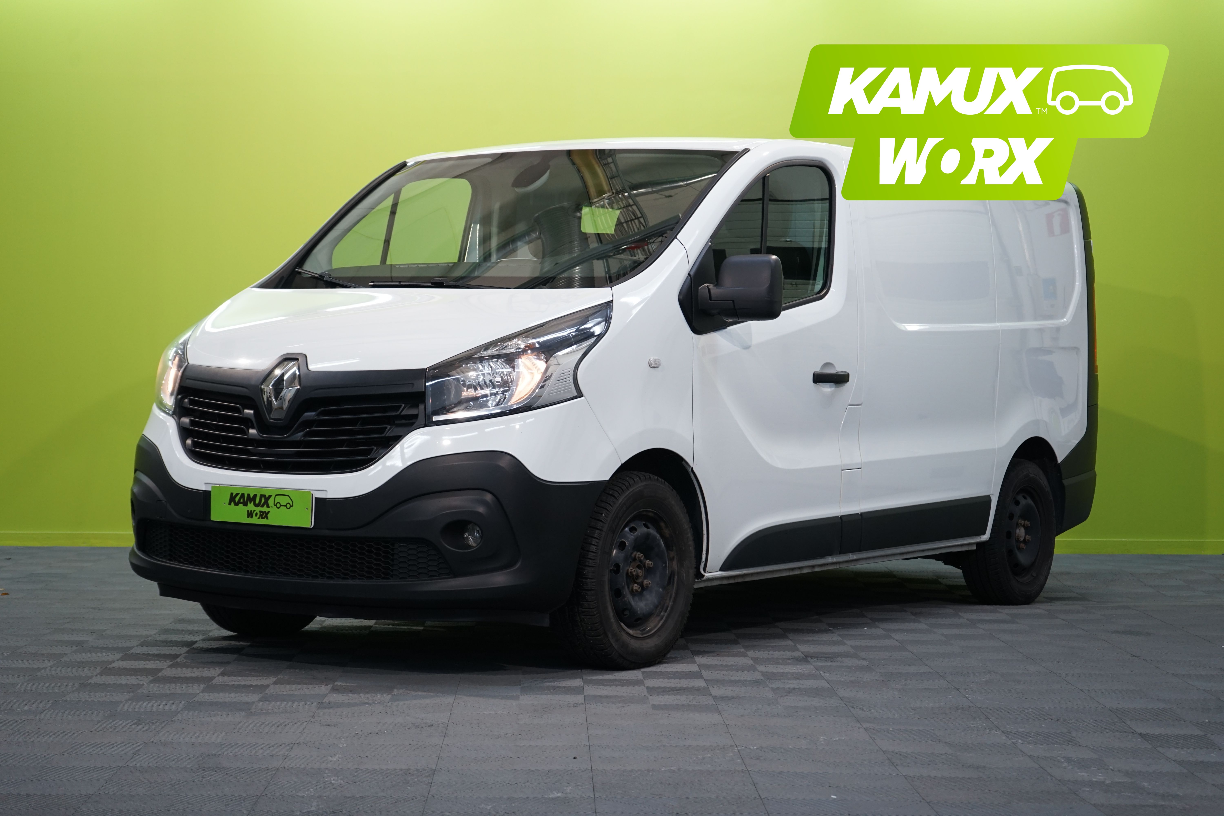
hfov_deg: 28.8
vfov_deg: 19.5
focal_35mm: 70
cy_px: 408
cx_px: 612
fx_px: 2380
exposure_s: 1/25
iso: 640
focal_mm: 70
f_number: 6.3
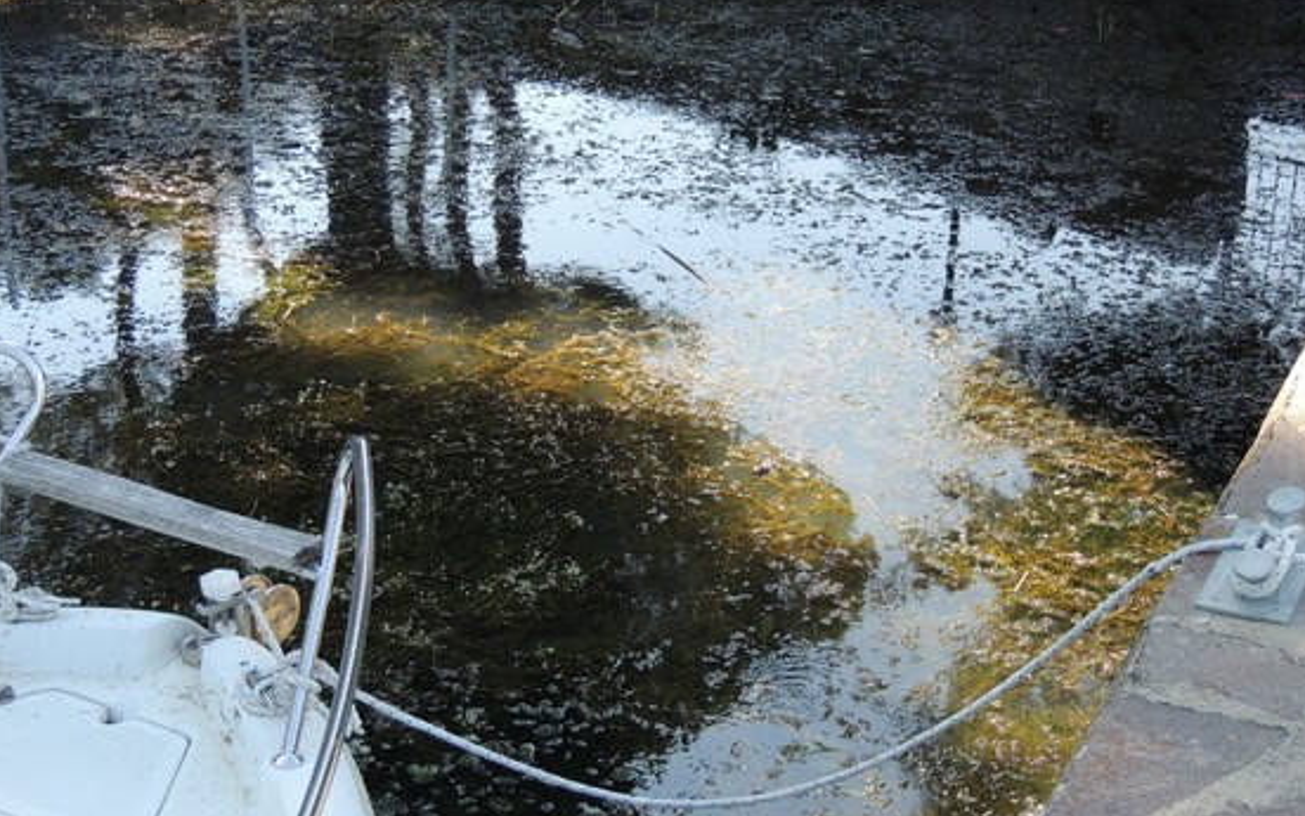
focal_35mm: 68
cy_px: 319
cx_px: 652
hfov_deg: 30.2
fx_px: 2418
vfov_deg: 19.1
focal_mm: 10.7
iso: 100
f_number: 3.7
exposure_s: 1/200
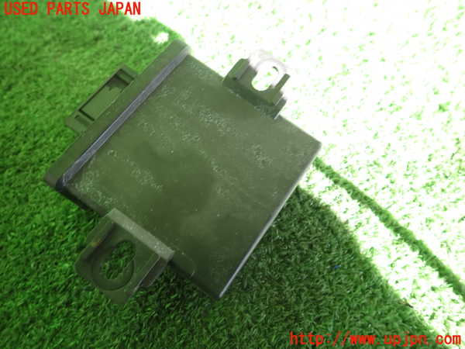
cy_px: 174
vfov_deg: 54.9
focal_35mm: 25
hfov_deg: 69.4
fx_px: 336
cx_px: 232
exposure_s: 1/80
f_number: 2
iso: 100
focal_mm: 4.5
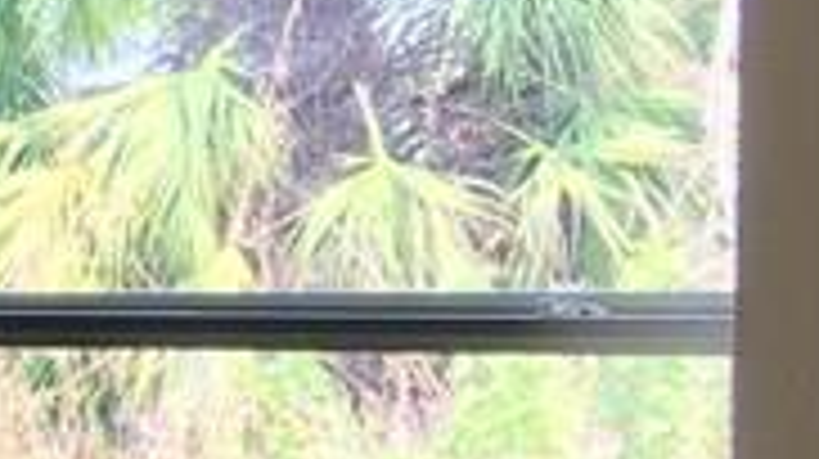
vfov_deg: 6.8
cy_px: 504
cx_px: -626
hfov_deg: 11.3
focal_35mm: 178
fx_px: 3862
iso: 25
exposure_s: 1/40
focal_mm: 4.15
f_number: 2.2
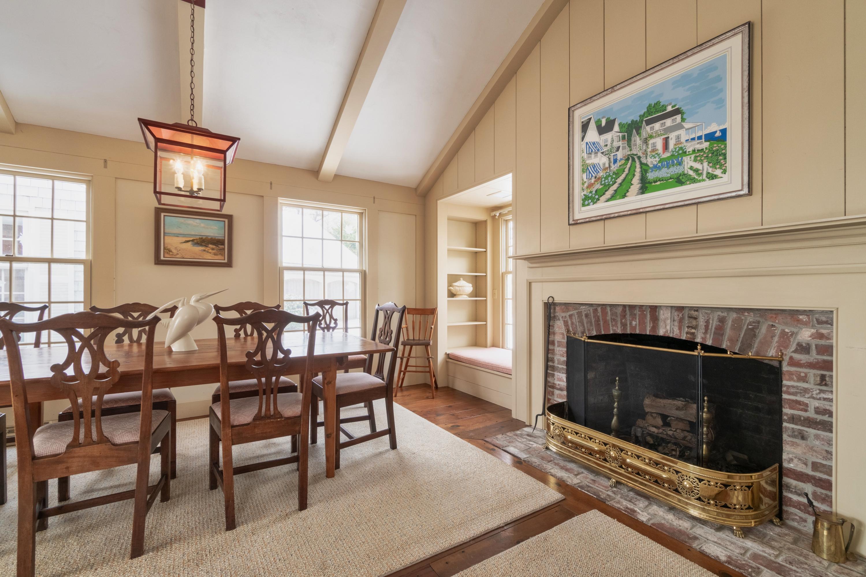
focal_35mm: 15
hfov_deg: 100.4
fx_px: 361
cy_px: 288
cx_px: 433
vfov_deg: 77.3
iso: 320
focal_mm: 10
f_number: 10
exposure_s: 1/80
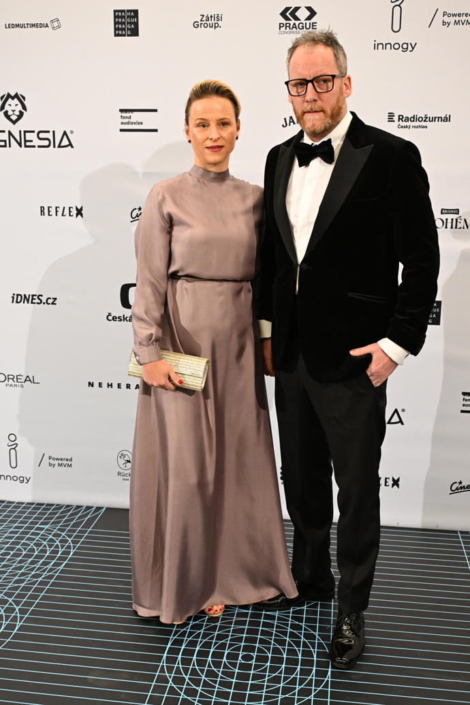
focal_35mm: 39
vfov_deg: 49.6
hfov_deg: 34.2
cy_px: 352
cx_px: 235
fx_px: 764
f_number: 5
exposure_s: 1/160
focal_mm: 39
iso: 3200
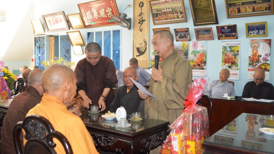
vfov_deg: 36.6
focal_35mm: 32
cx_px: 137
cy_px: 86
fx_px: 232
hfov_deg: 61.0
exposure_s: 1/60
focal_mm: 20
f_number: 3.8
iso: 1100
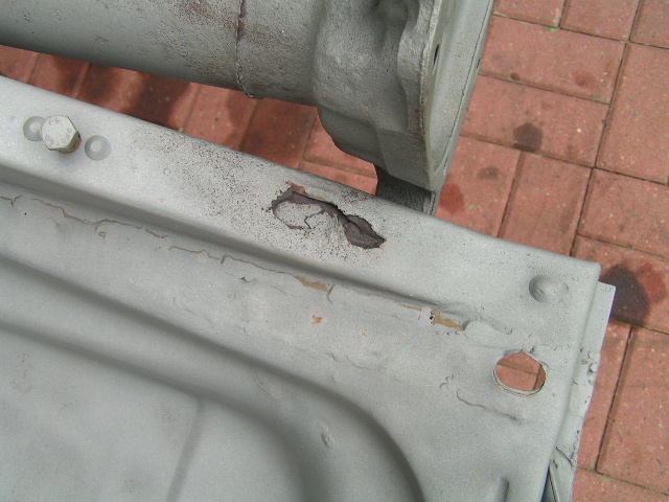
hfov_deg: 49.0
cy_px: 251
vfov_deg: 37.7
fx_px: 734
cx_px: 334
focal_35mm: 38
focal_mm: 6.3
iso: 50
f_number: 4.5
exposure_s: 1/40
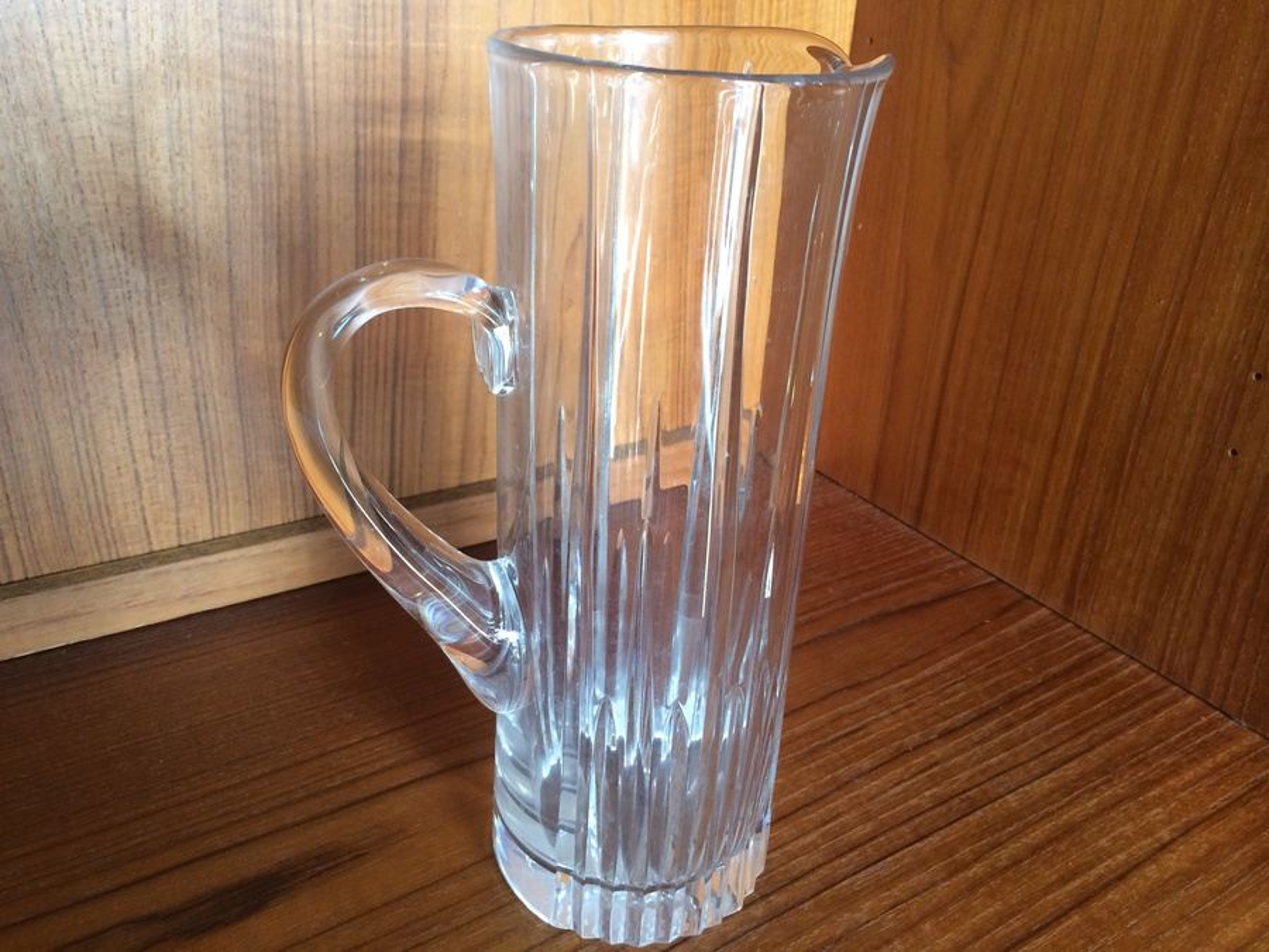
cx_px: 634
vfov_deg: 46.8
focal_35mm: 30
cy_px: 476
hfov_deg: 60.0
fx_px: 1100
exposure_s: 1/30
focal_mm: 4.12
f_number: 2.2
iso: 64
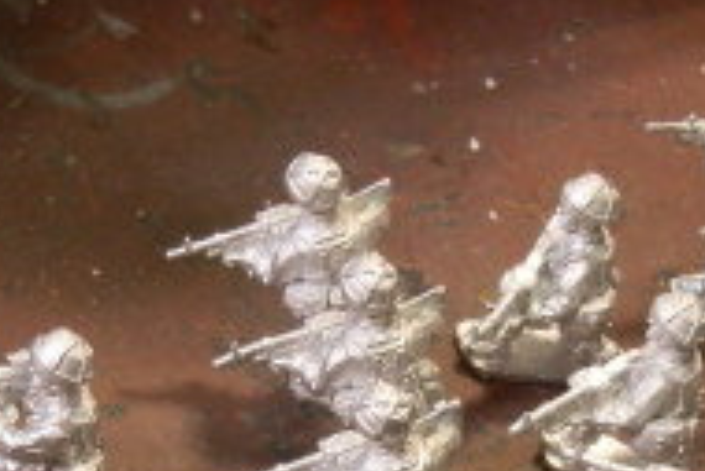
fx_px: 3508
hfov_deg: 11.5
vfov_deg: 7.6
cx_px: 404
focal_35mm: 179
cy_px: 556
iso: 200
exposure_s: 1/15
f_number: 3.7
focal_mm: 10.99
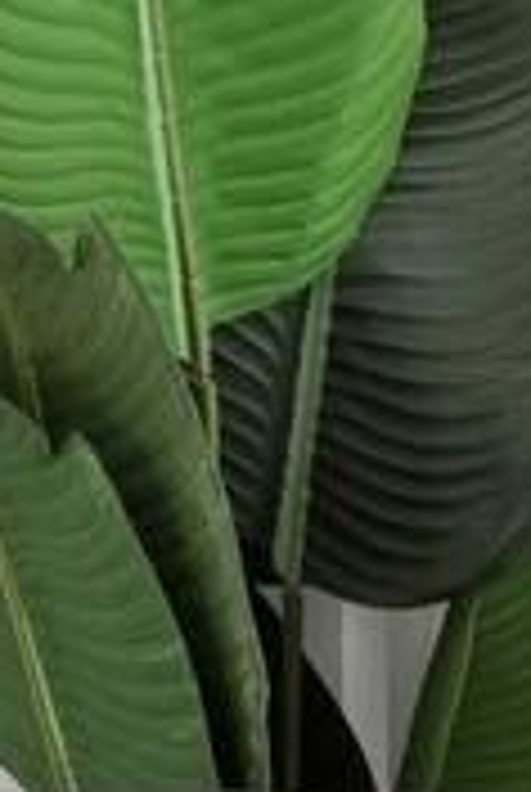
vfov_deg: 13.8
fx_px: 2997
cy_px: -531
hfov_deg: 7.4
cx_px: -1566
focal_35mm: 136
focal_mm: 15
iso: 800
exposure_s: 1/320
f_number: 8
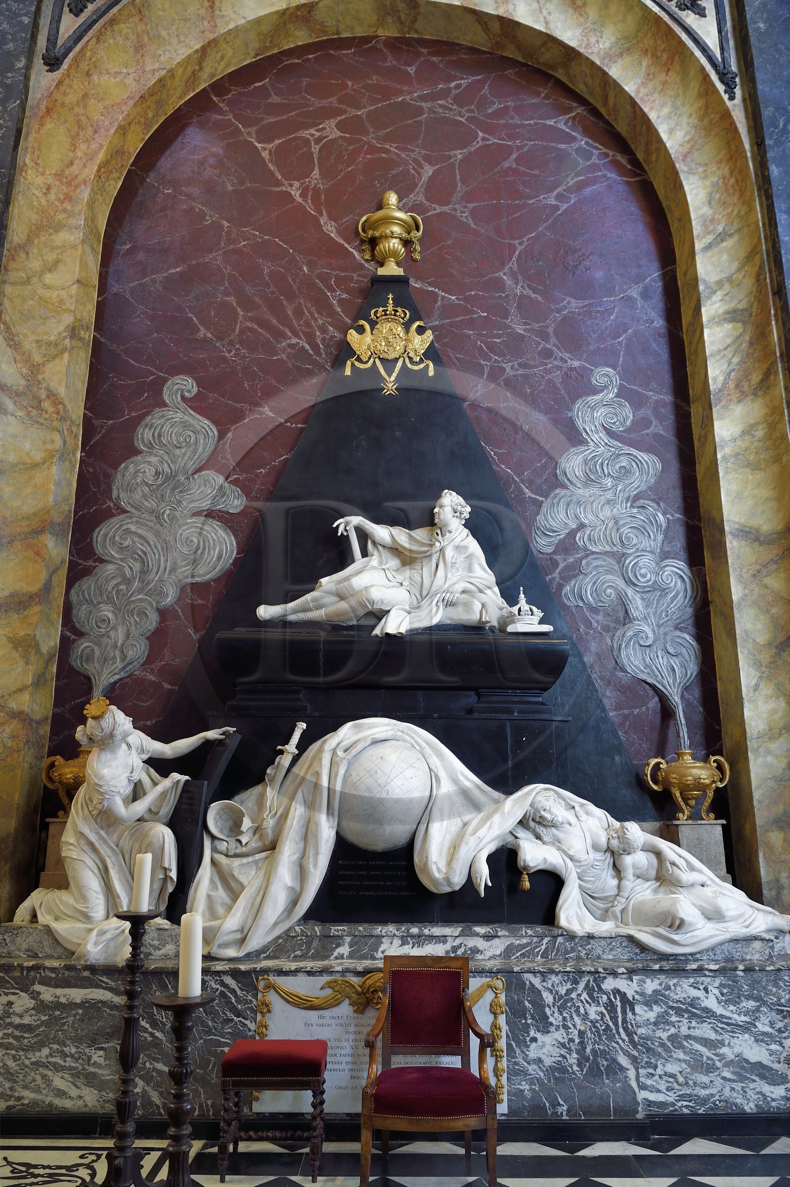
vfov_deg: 73.8
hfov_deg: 53.1
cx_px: 395
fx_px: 791
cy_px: 594
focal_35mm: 24
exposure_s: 1/8
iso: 800
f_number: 7.1
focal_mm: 24
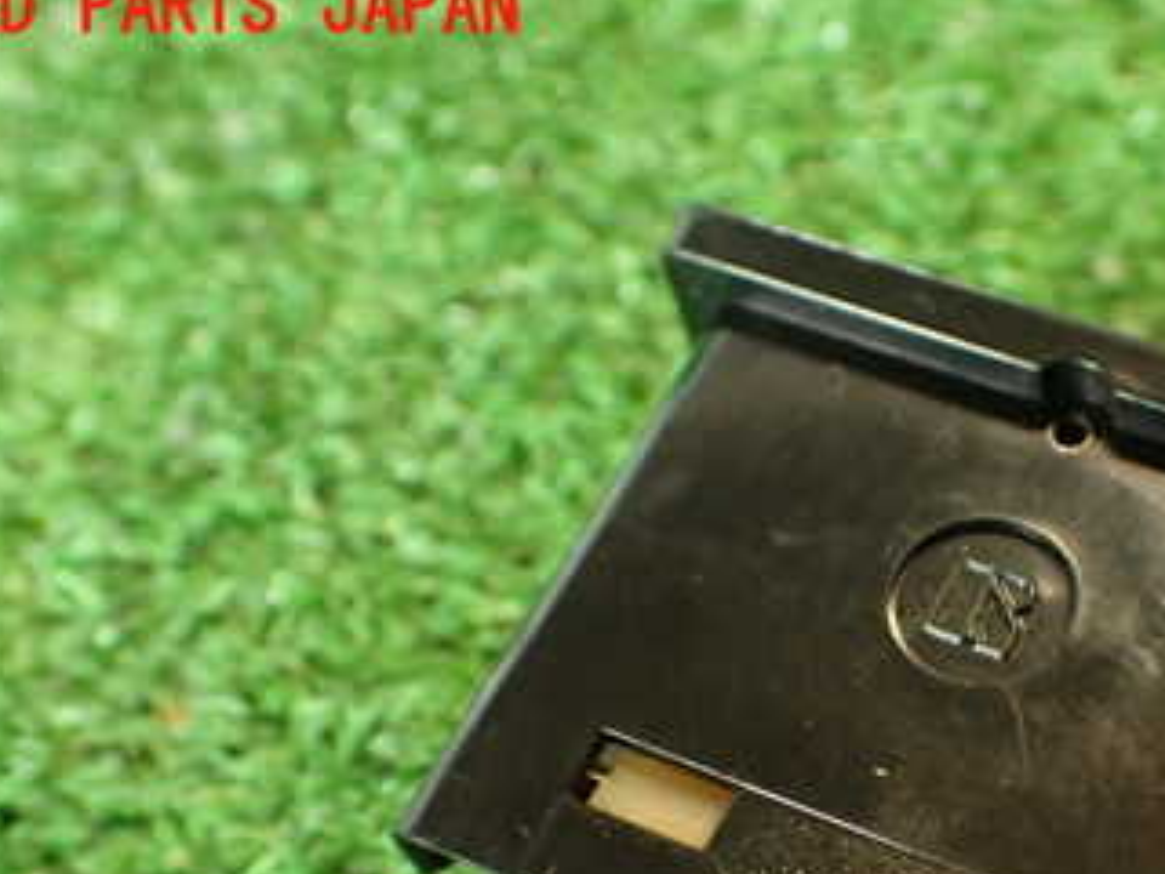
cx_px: 950
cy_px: 783
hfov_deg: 31.3
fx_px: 2019
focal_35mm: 60
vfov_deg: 23.8
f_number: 2.4
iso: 400
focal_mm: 5.79
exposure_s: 1/30
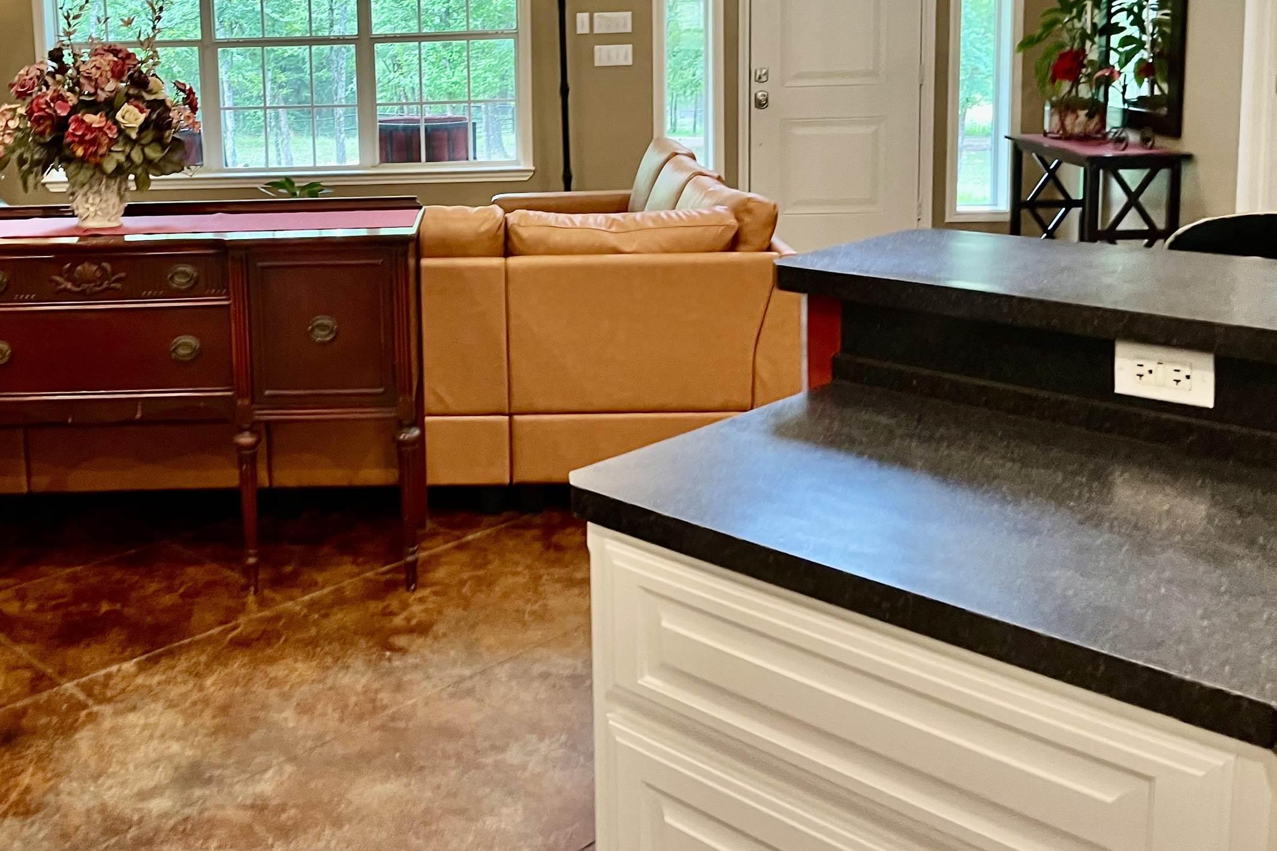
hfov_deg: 48.5
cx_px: 403
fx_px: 1383
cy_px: 185
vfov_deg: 33.3
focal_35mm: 39
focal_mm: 5.1
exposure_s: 1/60
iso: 160
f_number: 1.6
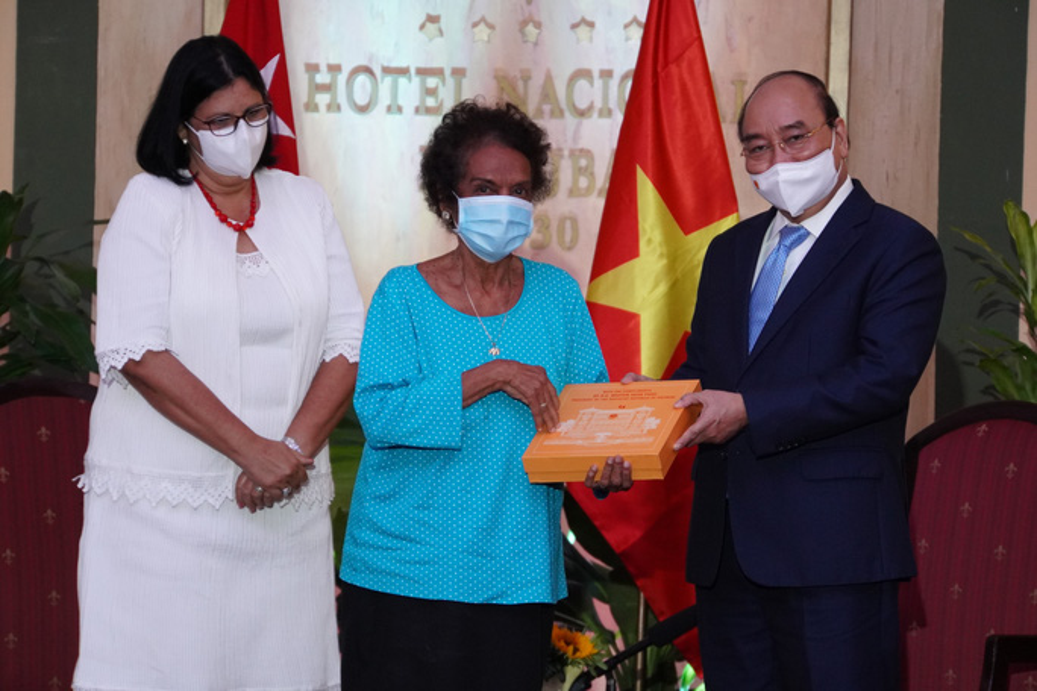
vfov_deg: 8.5
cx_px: 518
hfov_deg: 12.7
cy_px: 346
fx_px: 4666
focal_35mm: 162
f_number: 6.3
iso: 2500
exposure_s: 1/20
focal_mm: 108
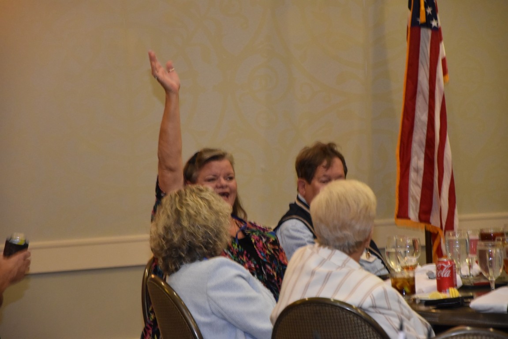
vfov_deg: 8.7
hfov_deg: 13.0
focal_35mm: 158
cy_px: 170
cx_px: 254
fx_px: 2222
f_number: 5.6
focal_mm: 105
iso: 2000
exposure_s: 1/60
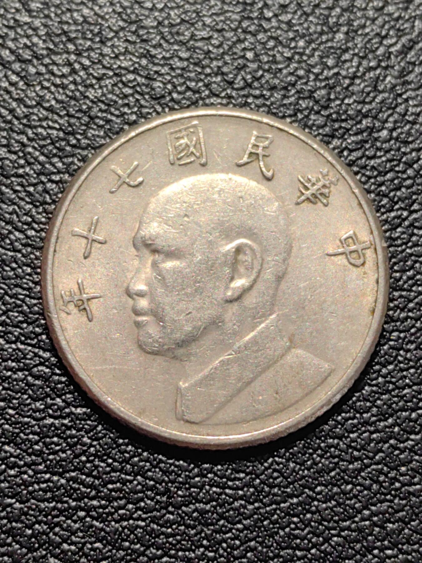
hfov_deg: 17.8
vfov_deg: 23.6
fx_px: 1349
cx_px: 211
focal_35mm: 83
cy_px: 282
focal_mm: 5.75
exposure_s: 1/100
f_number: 2
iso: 80
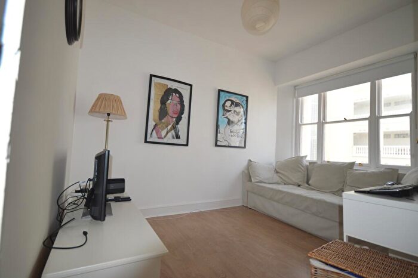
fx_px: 200
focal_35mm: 17
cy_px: 139
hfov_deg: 92.5
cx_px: 209
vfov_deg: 69.6
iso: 200
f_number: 4.2
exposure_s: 1/125
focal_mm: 11.5
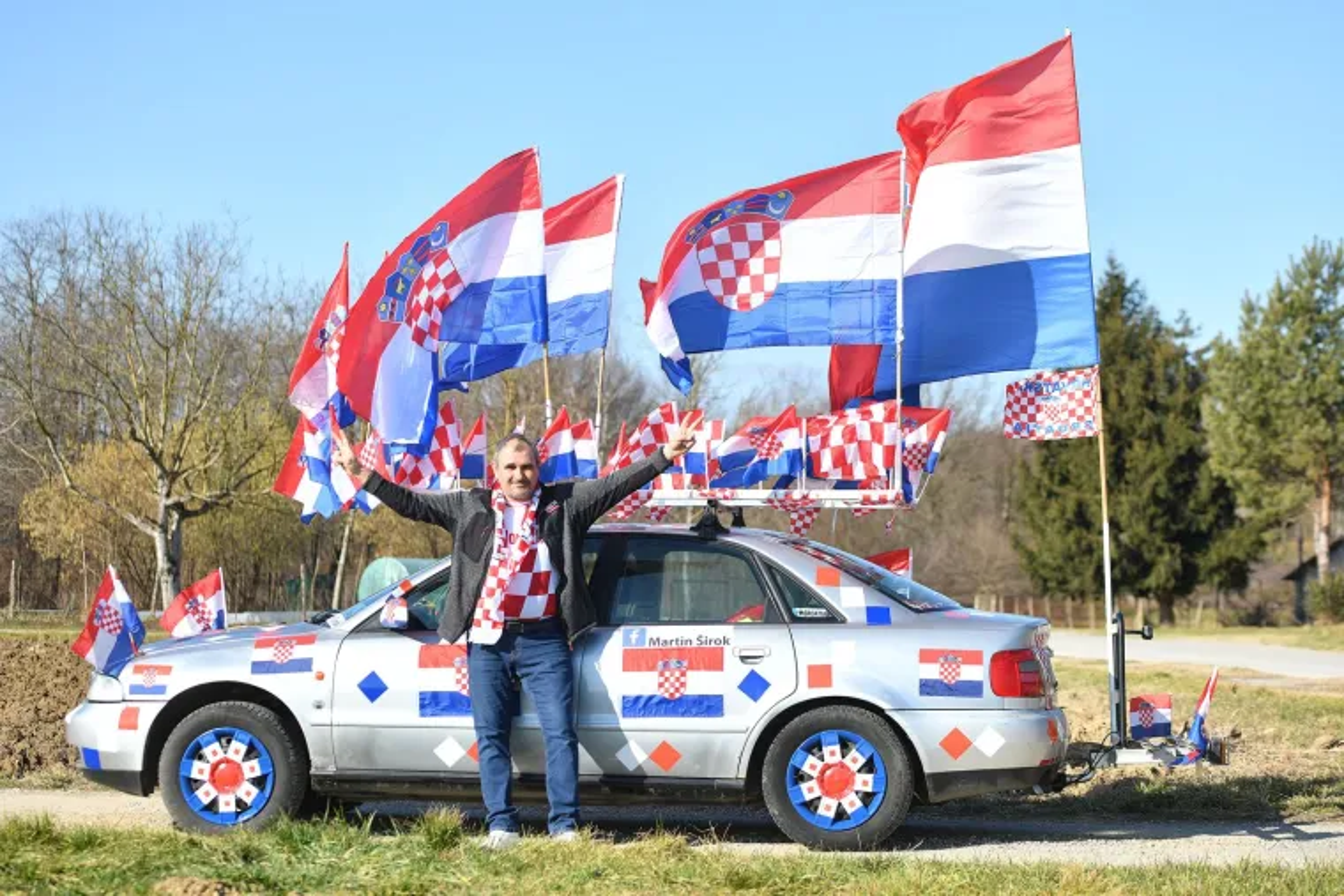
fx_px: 2800
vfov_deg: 18.2
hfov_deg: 27.0
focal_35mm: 75
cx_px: 672
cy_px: 448
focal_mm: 75
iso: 64
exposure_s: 1/800
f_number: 5
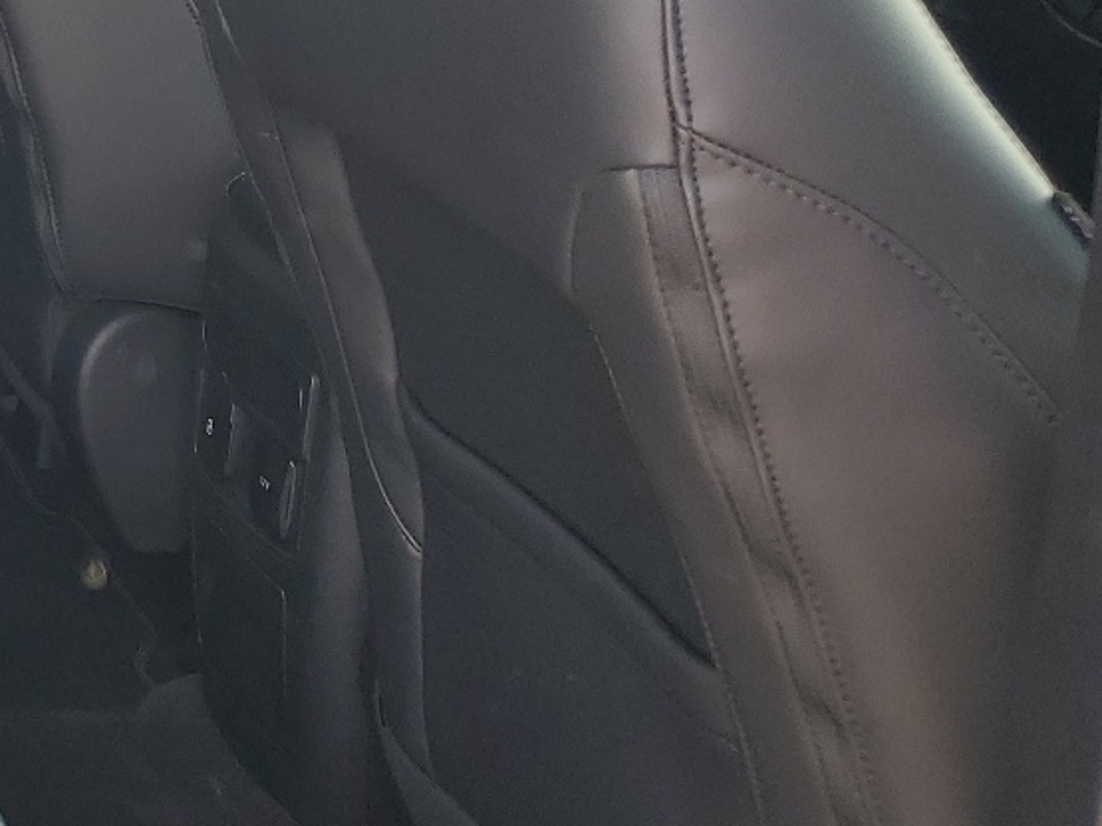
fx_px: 2387
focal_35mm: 75
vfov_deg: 19.4
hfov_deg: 22.2
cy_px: 157
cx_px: -481
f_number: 1.5
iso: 50
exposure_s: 1/156
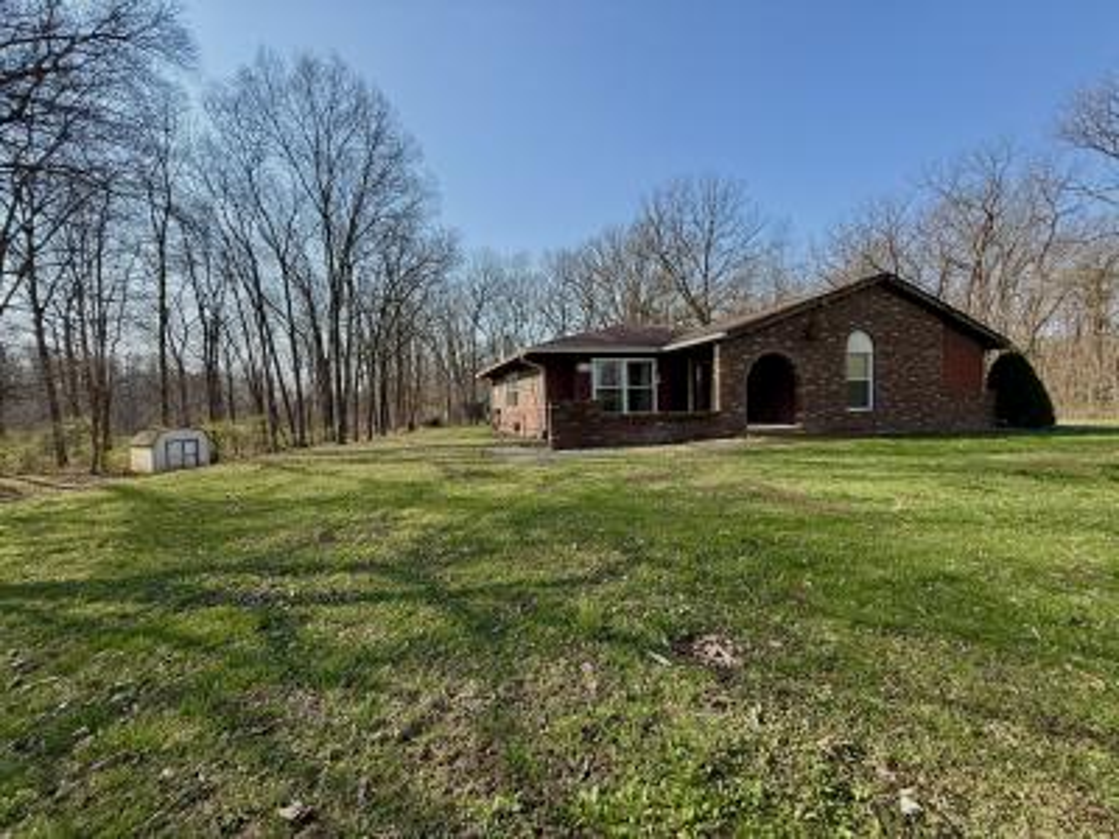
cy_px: 420
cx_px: 560
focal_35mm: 14
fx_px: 453
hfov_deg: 102.1
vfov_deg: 85.7
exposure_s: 1/820
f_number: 2.2
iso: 50
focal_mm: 2.22
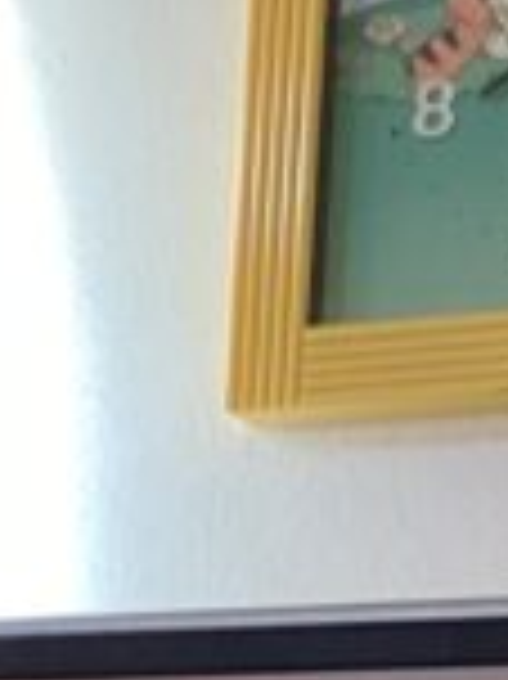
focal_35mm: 210
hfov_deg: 6.7
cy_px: 1139
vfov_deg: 9.1
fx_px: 4115
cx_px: -688
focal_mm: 3.3
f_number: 2.4
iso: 64
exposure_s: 1/50
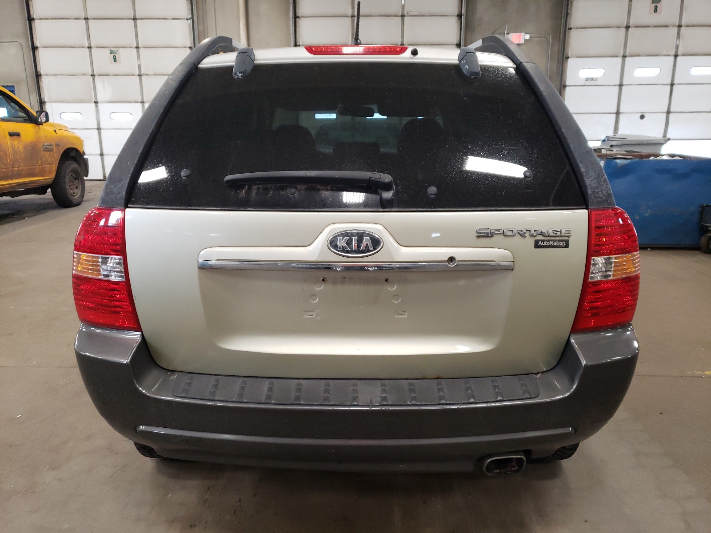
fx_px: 534
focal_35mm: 26
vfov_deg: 53.1
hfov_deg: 67.3
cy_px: 266
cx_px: 356
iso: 243
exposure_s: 1/60.2
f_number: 1.5
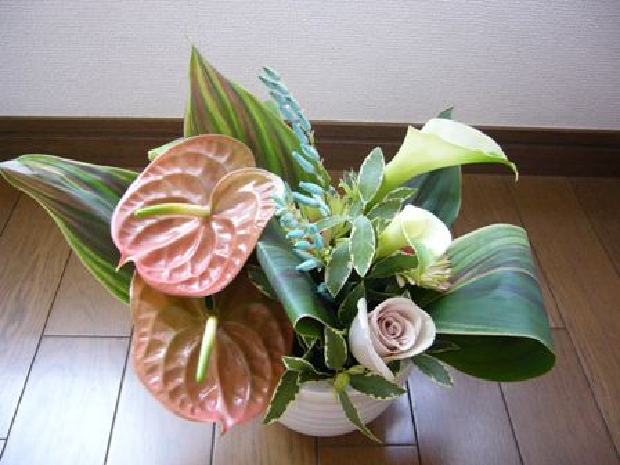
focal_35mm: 35
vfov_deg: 40.7
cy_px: 232
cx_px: 310
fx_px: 627
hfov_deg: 52.6
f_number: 2.8
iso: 200
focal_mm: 5.8
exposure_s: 1/25
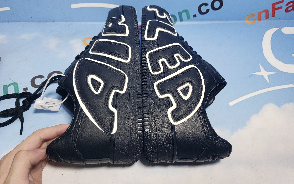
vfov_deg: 44.4
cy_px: 78
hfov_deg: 66.5
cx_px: 147
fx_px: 224
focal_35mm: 28
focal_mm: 4.3
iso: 50
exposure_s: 1/291
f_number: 1.5
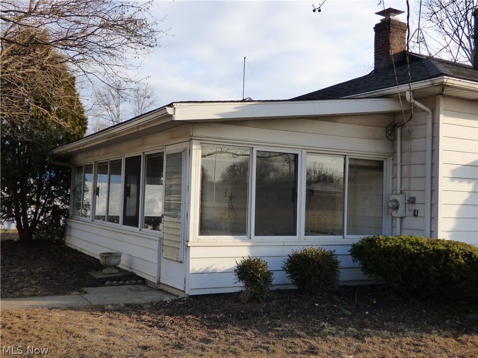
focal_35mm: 39
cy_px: 179
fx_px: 539
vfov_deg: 36.8
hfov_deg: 47.9
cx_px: 239
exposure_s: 1/500
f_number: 3.5
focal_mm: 6.8
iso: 200
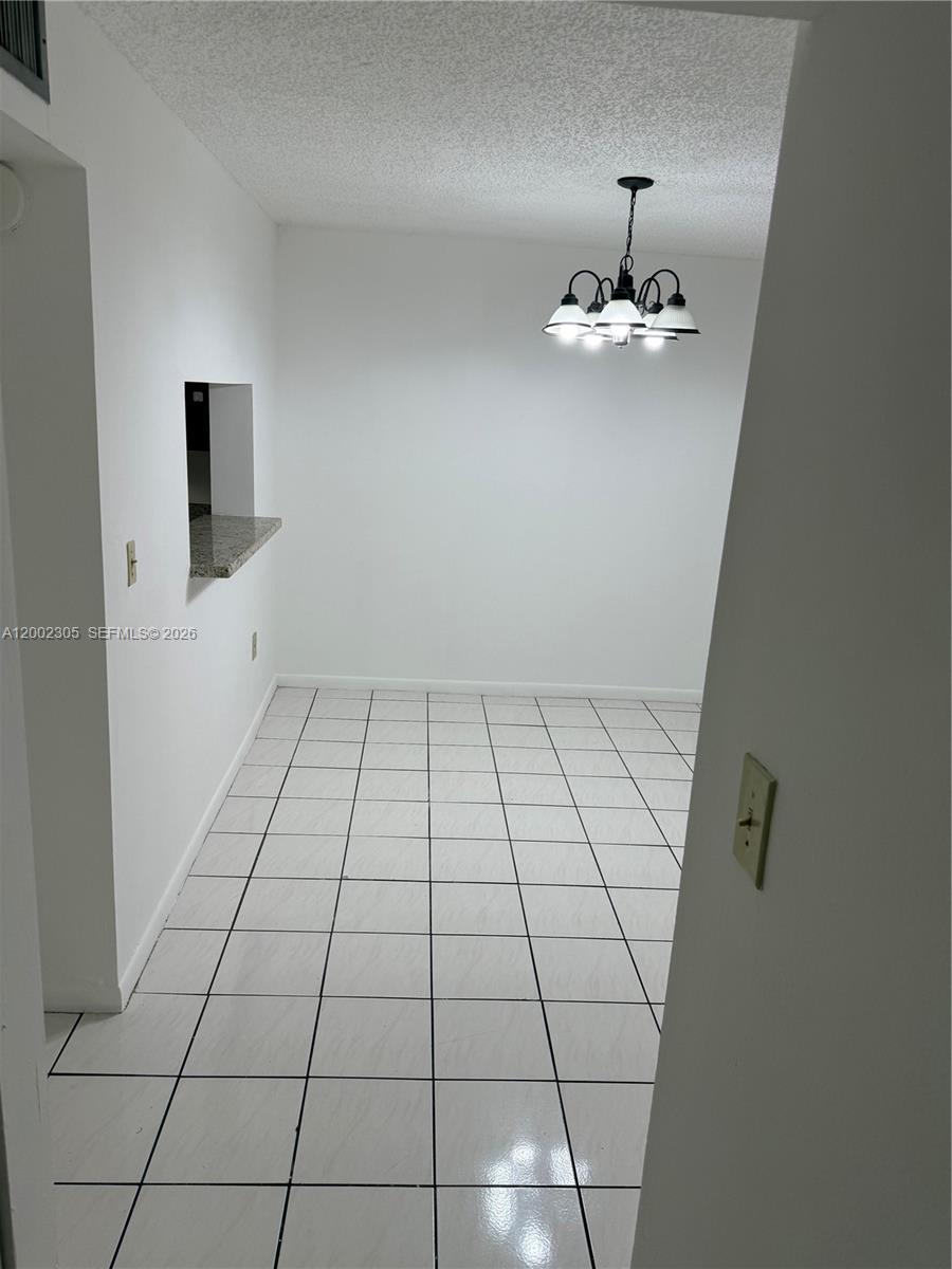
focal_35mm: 24
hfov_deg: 56.8
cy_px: 634
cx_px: 476
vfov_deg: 71.6
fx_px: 880
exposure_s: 1/226
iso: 100
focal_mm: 6.76
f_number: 1.78
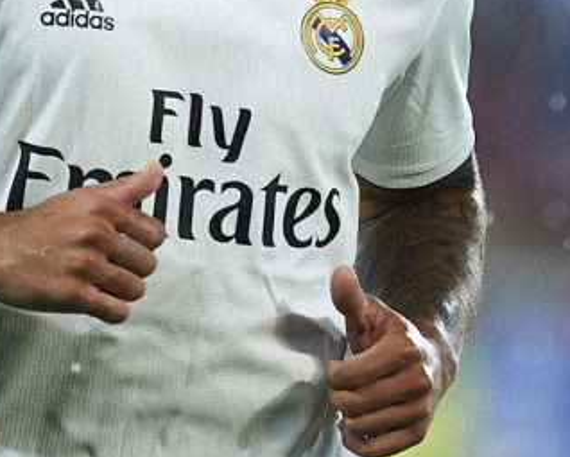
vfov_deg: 1.3
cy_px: -32
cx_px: 147
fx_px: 20381
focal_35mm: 1207
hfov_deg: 1.6
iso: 2500
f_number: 2.8
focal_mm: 400
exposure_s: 1/1600
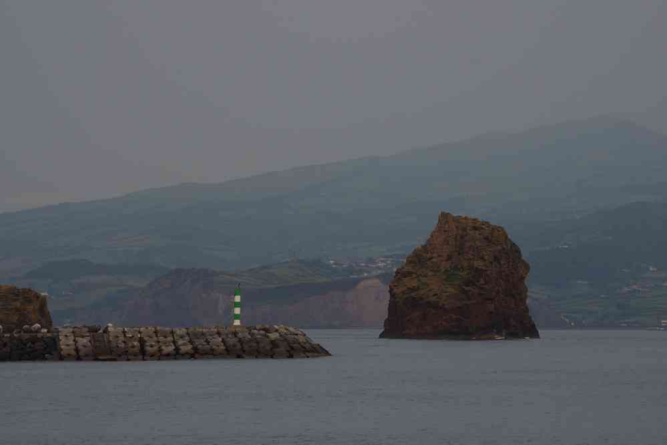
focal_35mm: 180
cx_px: 334
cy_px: 222
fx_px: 3335
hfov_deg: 11.4
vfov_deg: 7.6
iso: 200
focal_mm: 120
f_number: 10
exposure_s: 1/200
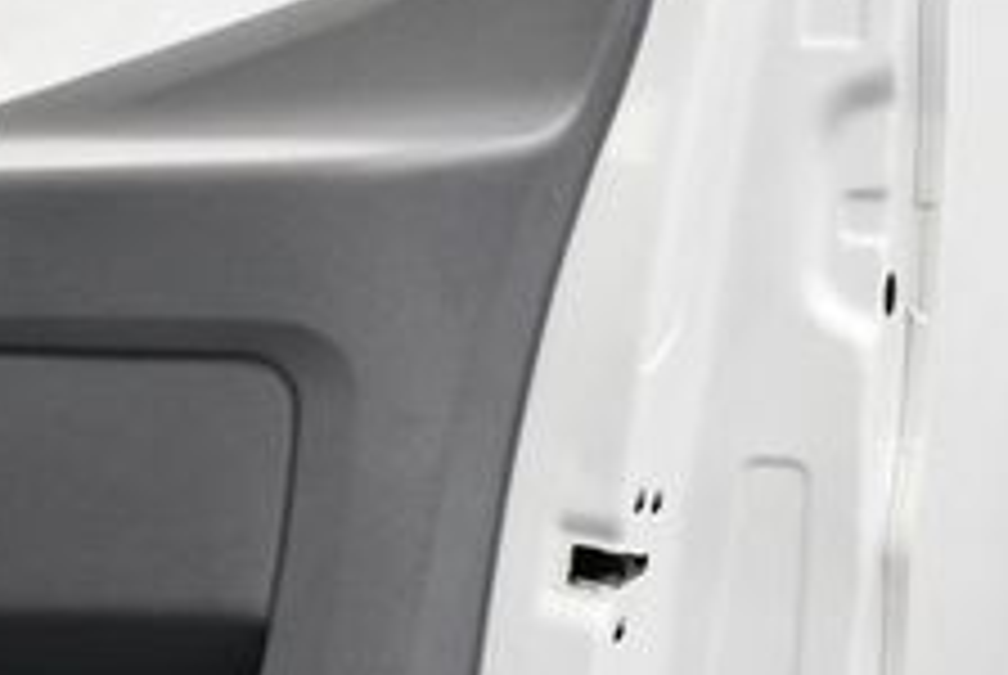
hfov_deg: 19.4
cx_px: 81
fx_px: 2888
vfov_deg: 13.0
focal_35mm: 103
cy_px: 788
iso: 1600
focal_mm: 18
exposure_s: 1/125
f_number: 3.5
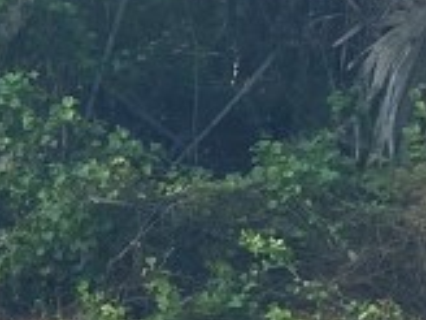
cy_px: -164
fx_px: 1994
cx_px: -733
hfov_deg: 10.0
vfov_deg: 8.9
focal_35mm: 162
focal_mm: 4.25
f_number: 1.8
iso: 32
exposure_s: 1/762
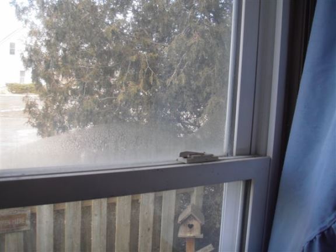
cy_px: 126
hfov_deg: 49.0
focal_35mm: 38
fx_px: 369
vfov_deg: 37.7
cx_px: 168
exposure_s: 1/40
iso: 100
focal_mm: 6.7
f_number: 3.5
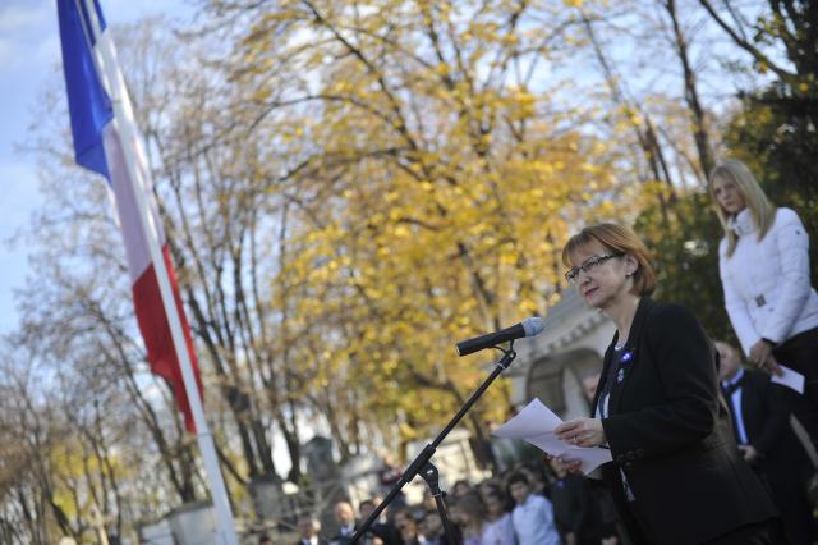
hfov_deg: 32.4
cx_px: 409
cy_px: 272
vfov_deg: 21.9
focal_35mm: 62
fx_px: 1408
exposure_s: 1/1600
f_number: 2.8
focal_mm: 62
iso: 400
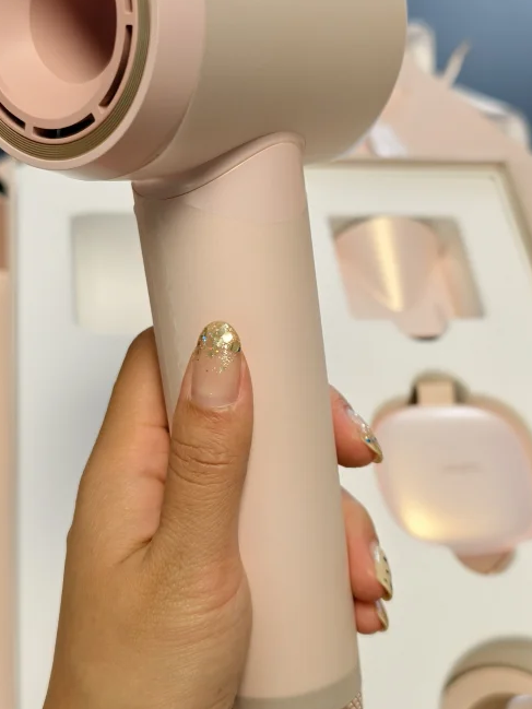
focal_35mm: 51
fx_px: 1045
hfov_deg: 28.5
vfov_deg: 37.5
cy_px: 341
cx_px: 295
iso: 144
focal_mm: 6.54
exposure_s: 1/100
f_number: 1.57
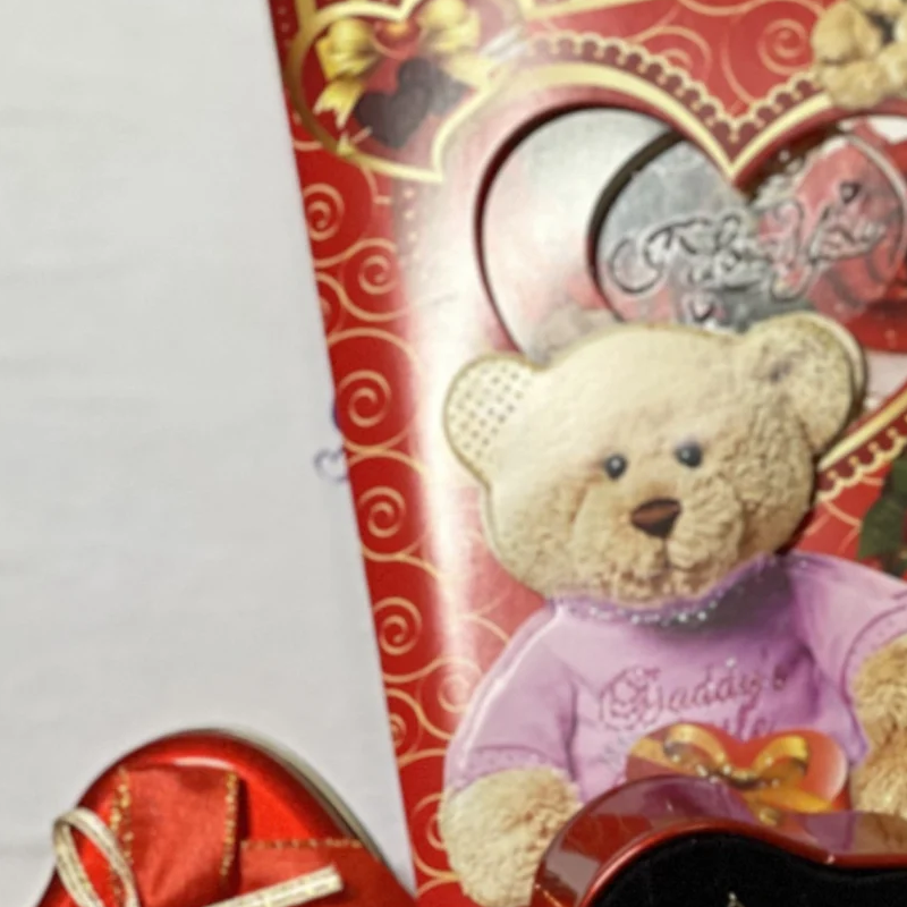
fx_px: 4358
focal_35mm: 147
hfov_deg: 11.4
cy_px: 404
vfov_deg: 11.9
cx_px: 1339
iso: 200
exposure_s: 1/100
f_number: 2
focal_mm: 6
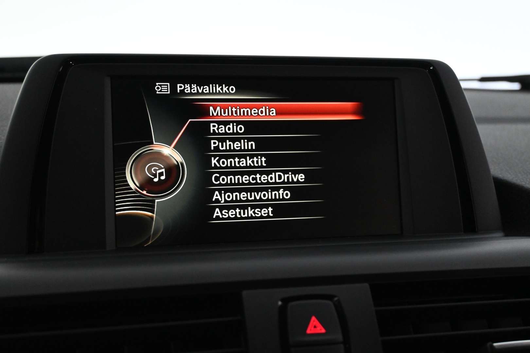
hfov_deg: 41.7
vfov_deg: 28.5
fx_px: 696
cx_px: 265
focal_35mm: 47
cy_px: 176
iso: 3600
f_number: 5
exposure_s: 1/50
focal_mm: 31.5
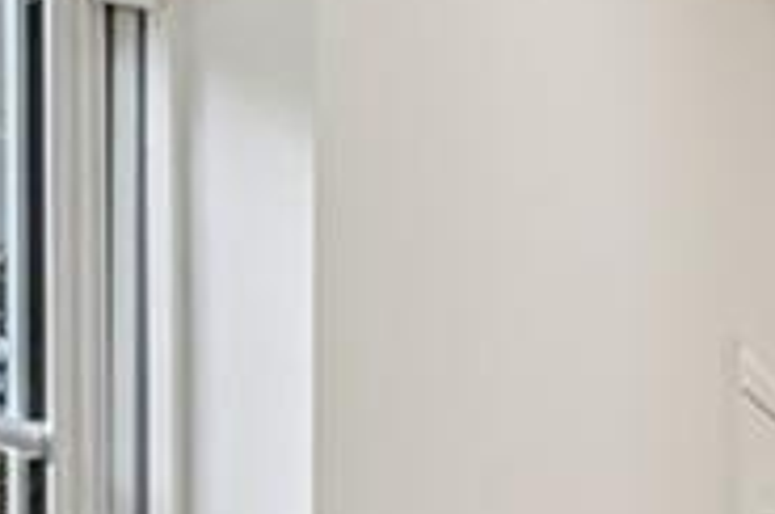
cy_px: 765
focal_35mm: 78
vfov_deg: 16.0
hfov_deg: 12.8
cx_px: 2131
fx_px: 1676
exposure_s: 1/30
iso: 100
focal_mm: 14
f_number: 8
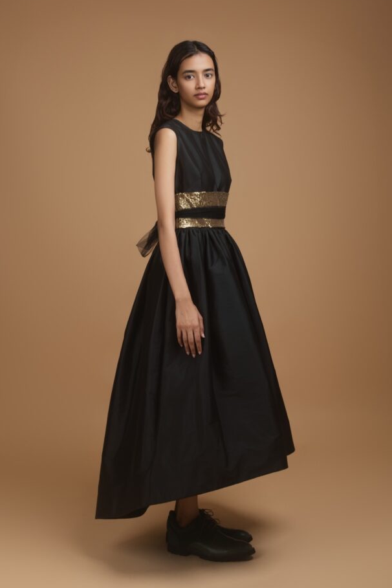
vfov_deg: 44.5
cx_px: 194
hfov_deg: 30.5
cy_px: 293
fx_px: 719
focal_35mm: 44
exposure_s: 1/125
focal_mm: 40
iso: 100
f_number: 11
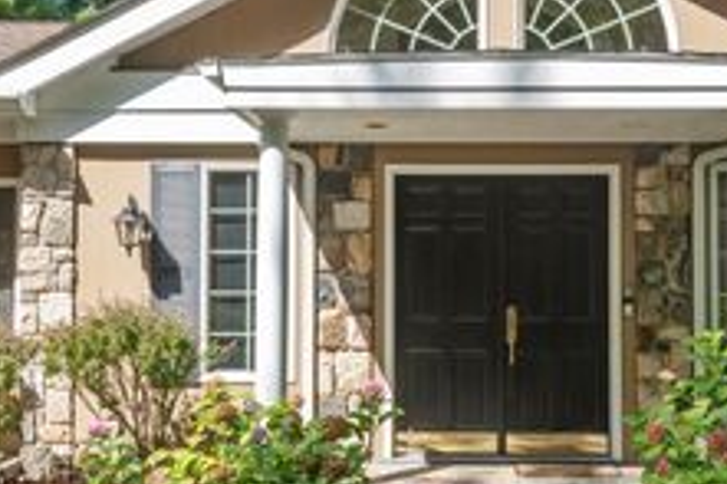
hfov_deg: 38.1
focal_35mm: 52
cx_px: 438
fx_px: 1049
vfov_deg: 25.9
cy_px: 255
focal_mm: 23
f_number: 13
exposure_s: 1/100
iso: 200
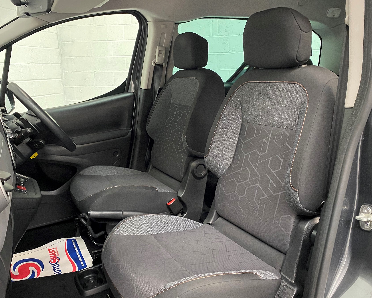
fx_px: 330
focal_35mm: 30
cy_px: 154
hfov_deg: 58.8
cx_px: 190
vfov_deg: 48.5
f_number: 1.8
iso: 400
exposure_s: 1/33
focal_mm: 4.25
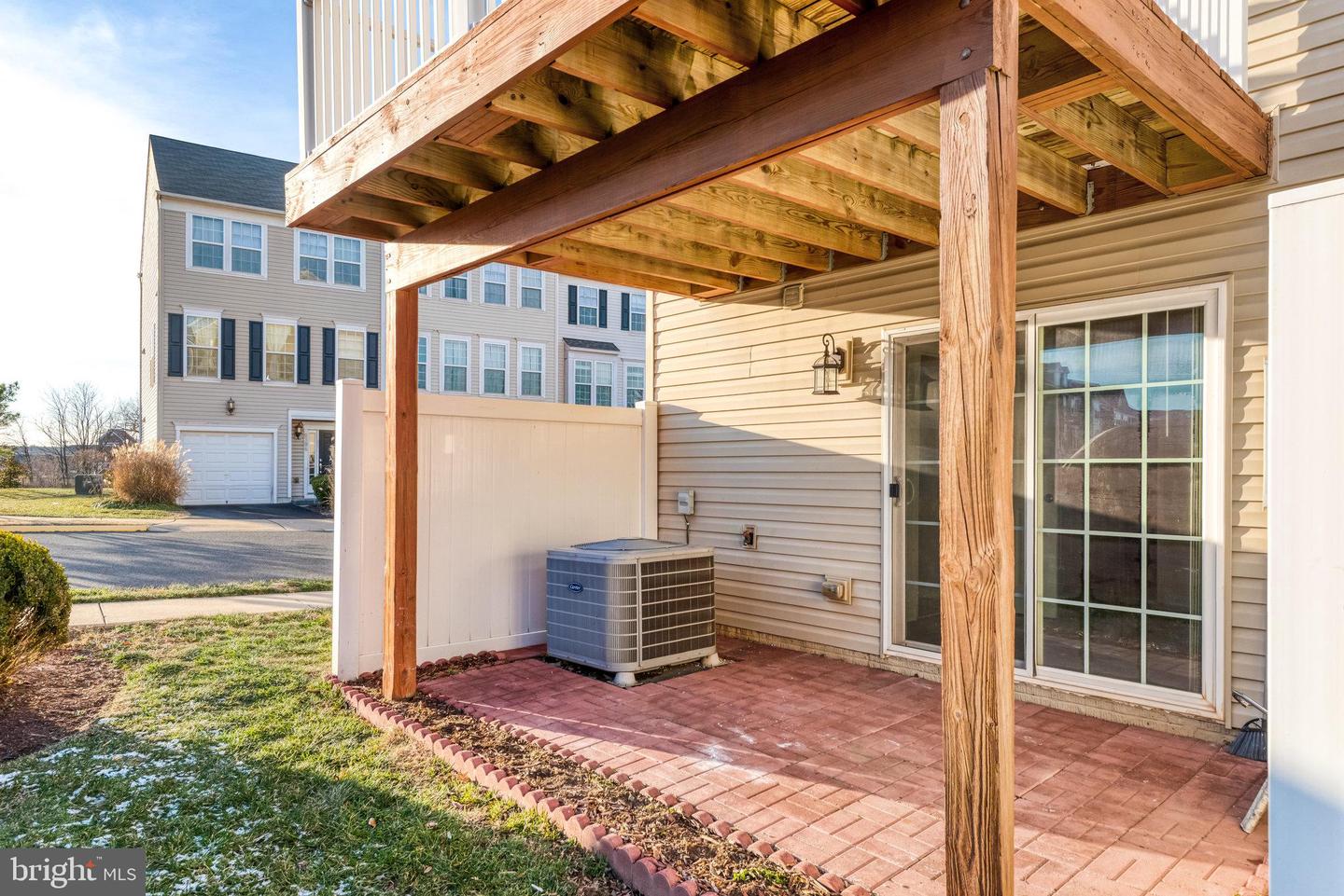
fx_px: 784
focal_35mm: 21
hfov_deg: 81.2
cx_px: 672
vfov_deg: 59.5
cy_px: 448
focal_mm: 21
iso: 400
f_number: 8
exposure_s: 1/500
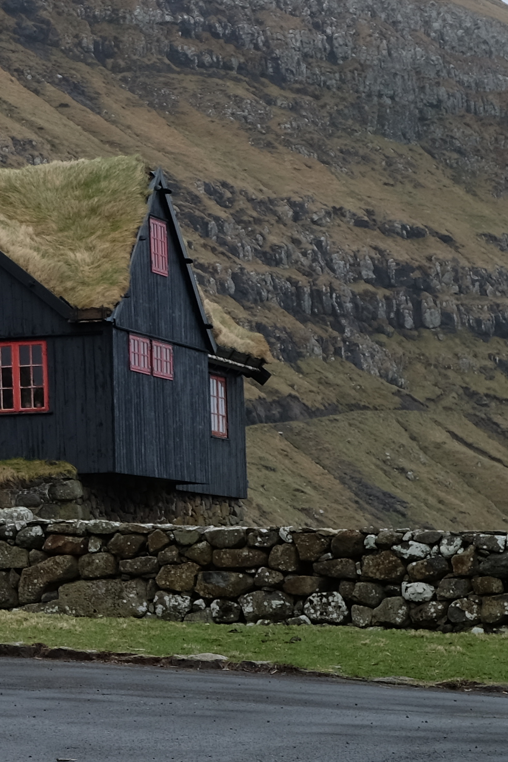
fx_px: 3303
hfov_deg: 8.2
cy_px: 74
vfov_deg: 13.1
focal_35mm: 156
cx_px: -653
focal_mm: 31.5
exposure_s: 1/340
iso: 200
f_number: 5.6
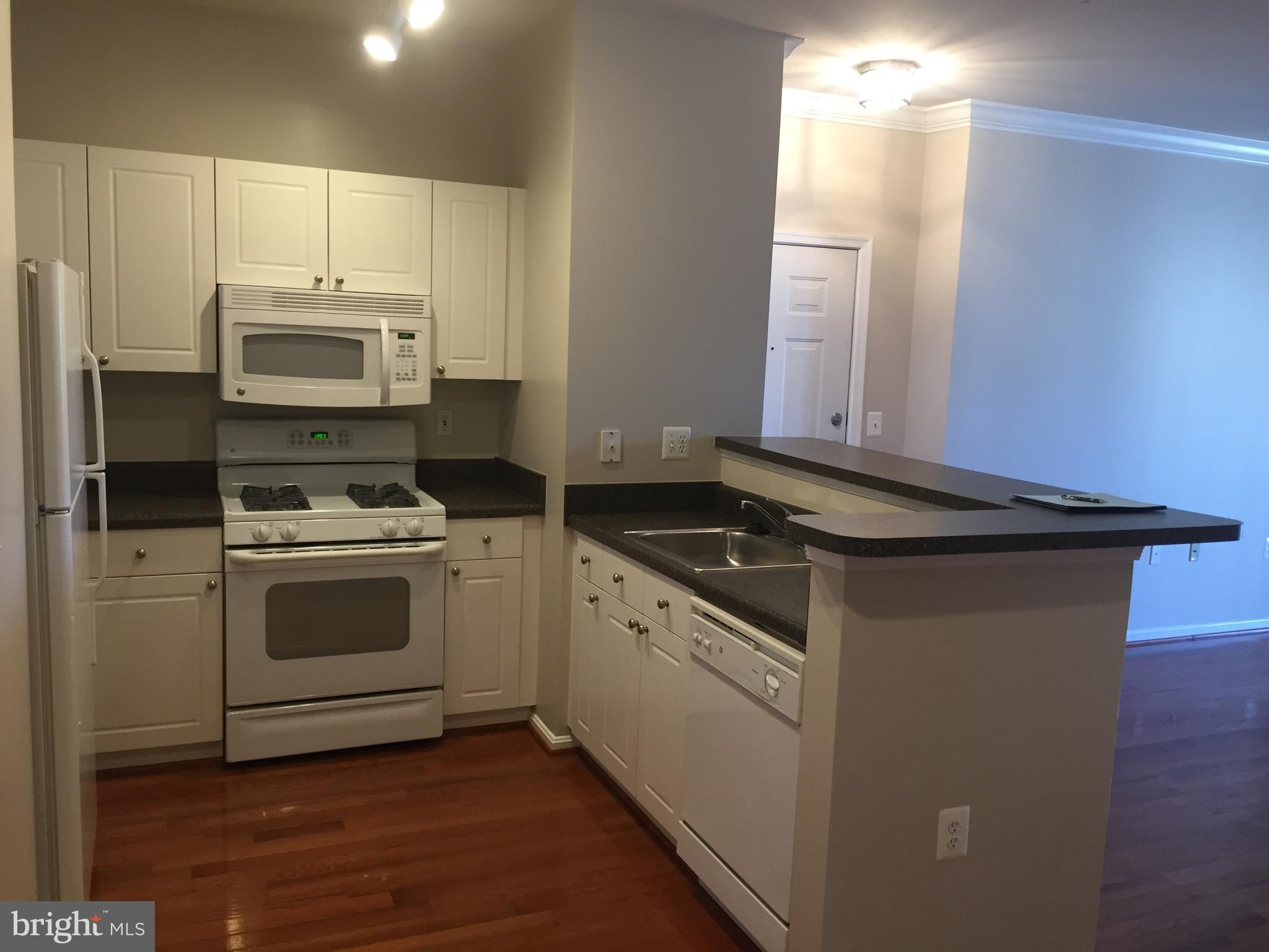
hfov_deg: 61.7
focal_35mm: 29
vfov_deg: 48.2
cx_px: 634
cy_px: 476
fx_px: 1063
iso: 80
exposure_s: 1/30
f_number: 2.2
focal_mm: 4.15
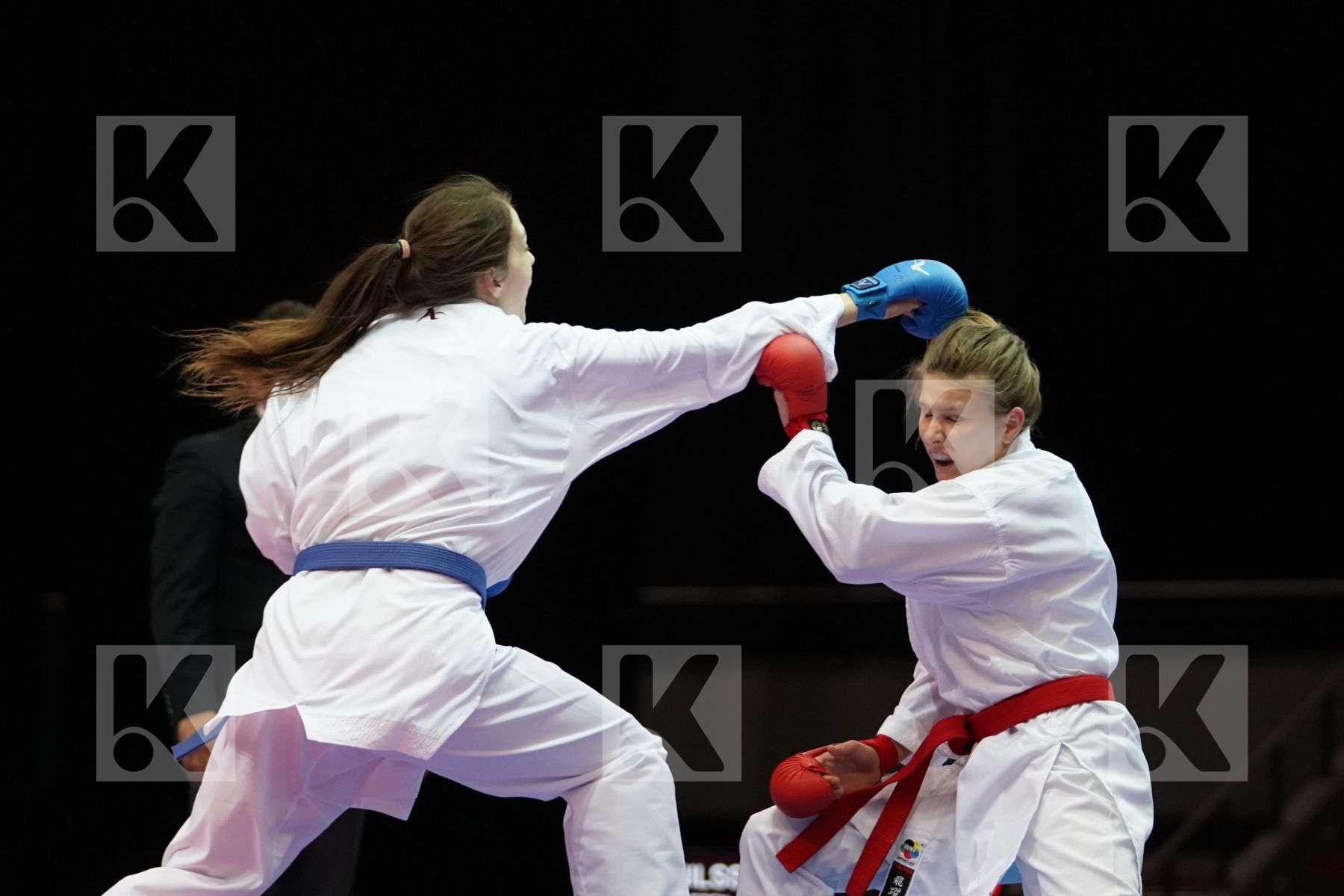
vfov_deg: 8.3
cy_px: 448
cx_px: 672
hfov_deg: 12.4
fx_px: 6197
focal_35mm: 166
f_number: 2.8
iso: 3200
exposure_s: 1/1000
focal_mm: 111
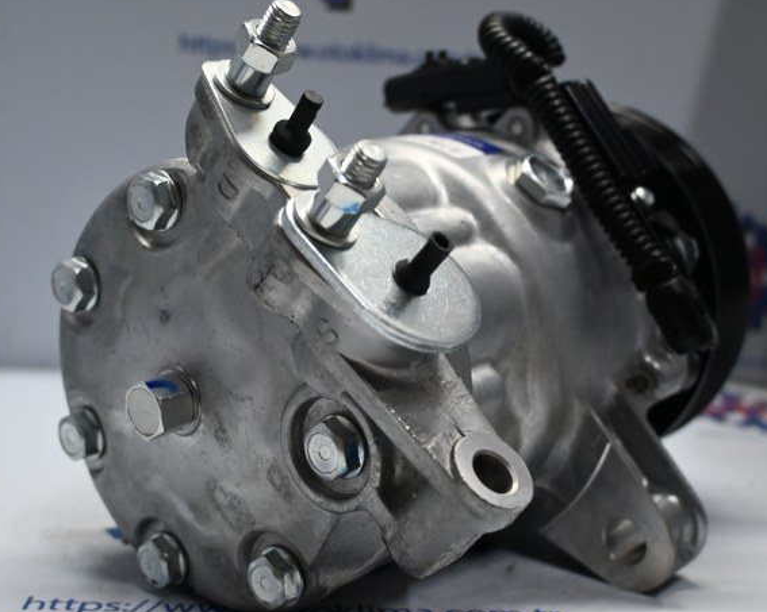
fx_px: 1127
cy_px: 309
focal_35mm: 50
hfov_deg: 37.6
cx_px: 375
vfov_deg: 30.4
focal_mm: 25
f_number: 4.2
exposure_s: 1/125
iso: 900
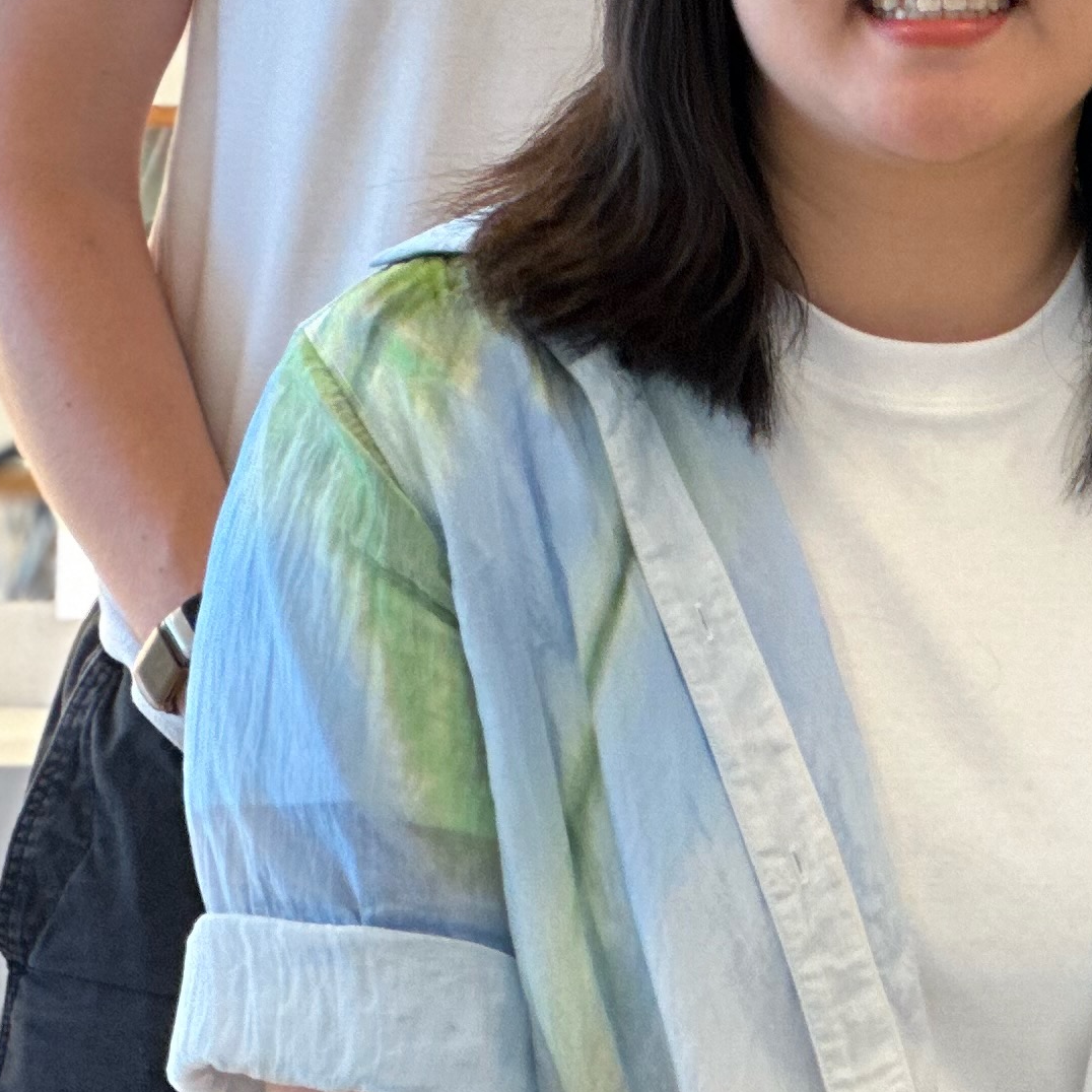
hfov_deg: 6.8
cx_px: 1543
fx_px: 9101
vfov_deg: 6.8
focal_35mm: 255
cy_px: -161
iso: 125
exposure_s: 1/50
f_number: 2.8
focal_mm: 9
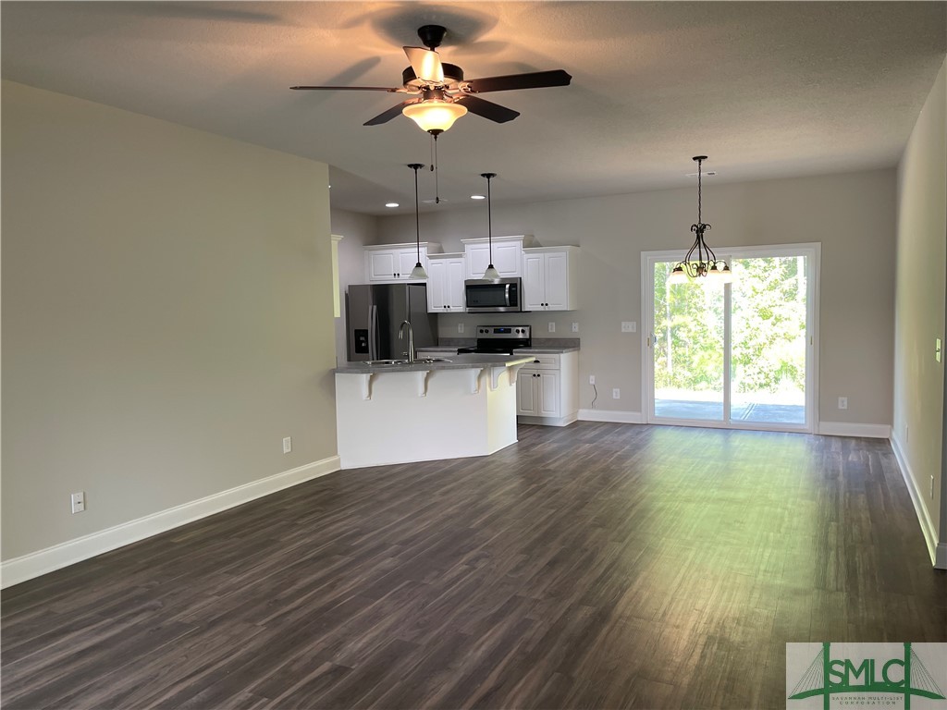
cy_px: 355
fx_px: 684
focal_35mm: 25
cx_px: 474
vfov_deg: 54.9
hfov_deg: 69.4
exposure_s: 1/120
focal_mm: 5.1
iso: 125
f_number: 1.6
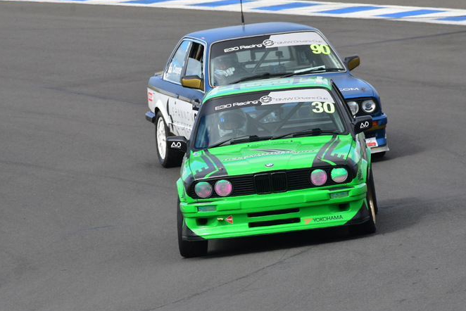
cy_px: 160
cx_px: 223
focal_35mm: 689
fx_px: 8922
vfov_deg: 2.0
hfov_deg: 3.0
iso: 640
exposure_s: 1/640
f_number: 10
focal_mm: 380
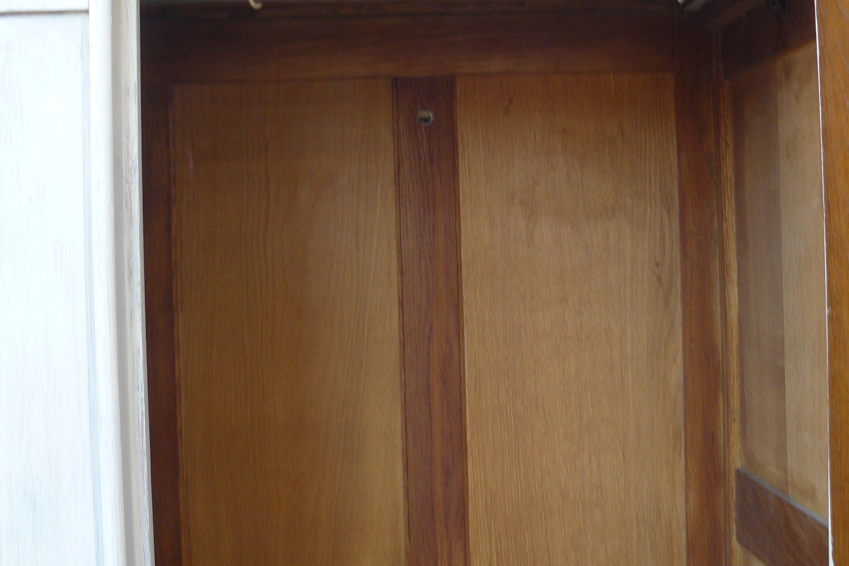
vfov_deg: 26.9
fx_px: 1179
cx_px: 435
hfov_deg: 39.6
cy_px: 218
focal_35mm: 50
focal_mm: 6
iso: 100
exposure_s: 1/50
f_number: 2.8
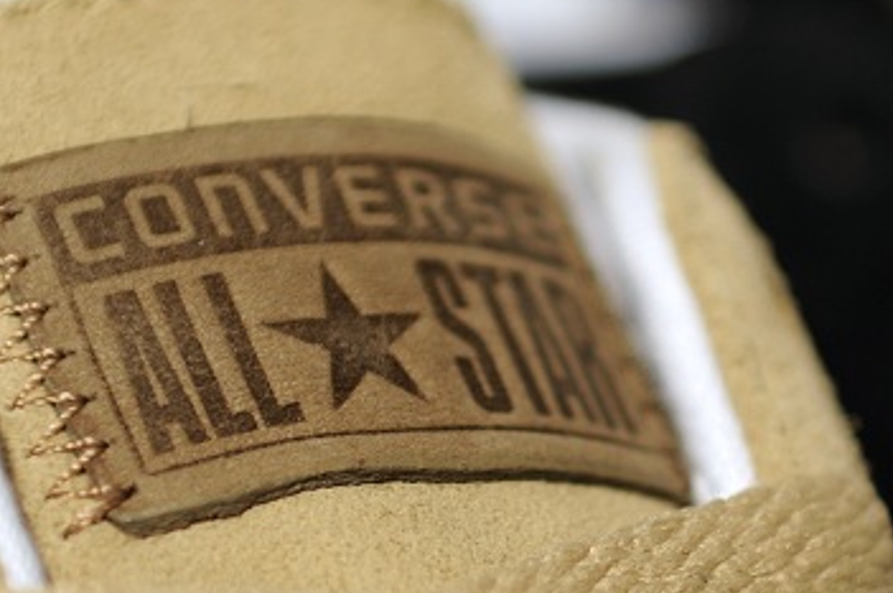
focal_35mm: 251
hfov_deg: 8.2
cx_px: 552
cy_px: 341
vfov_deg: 5.5
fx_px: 6218
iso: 100
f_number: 3.2
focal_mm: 60
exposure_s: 1/160
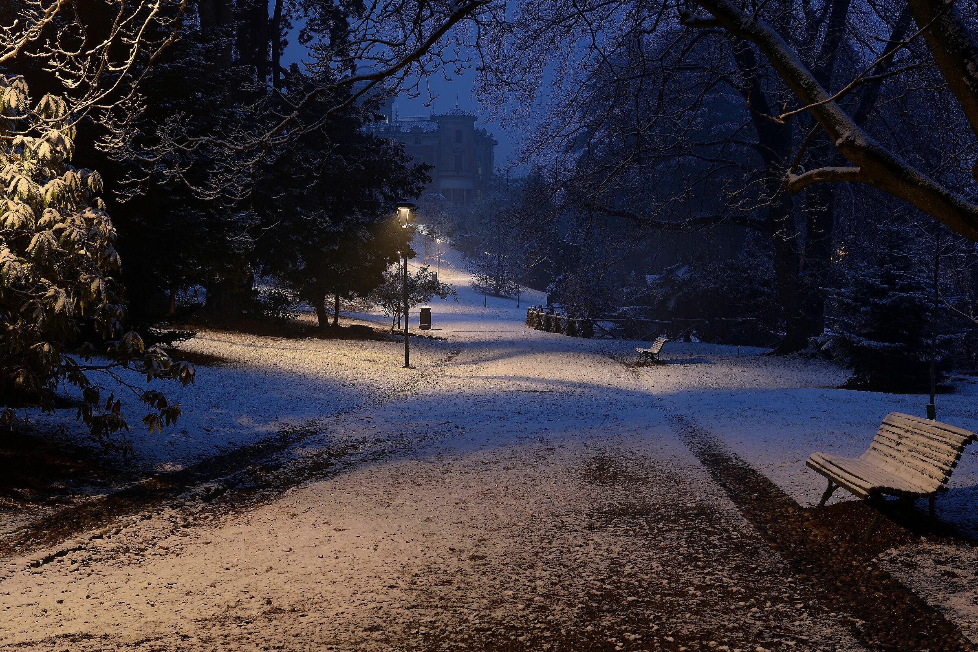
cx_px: 489
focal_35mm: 42
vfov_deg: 31.9
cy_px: 326
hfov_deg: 46.4
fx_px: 1141
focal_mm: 28
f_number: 9
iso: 100
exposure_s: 13
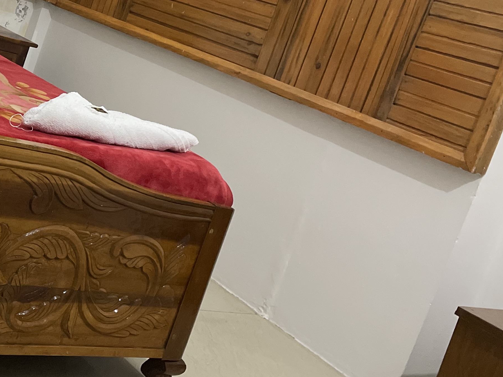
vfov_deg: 24.6
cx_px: -15
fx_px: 843
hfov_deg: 30.6
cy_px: 51
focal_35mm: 58
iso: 400
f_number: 1.6
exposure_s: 1/50
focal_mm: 4.2
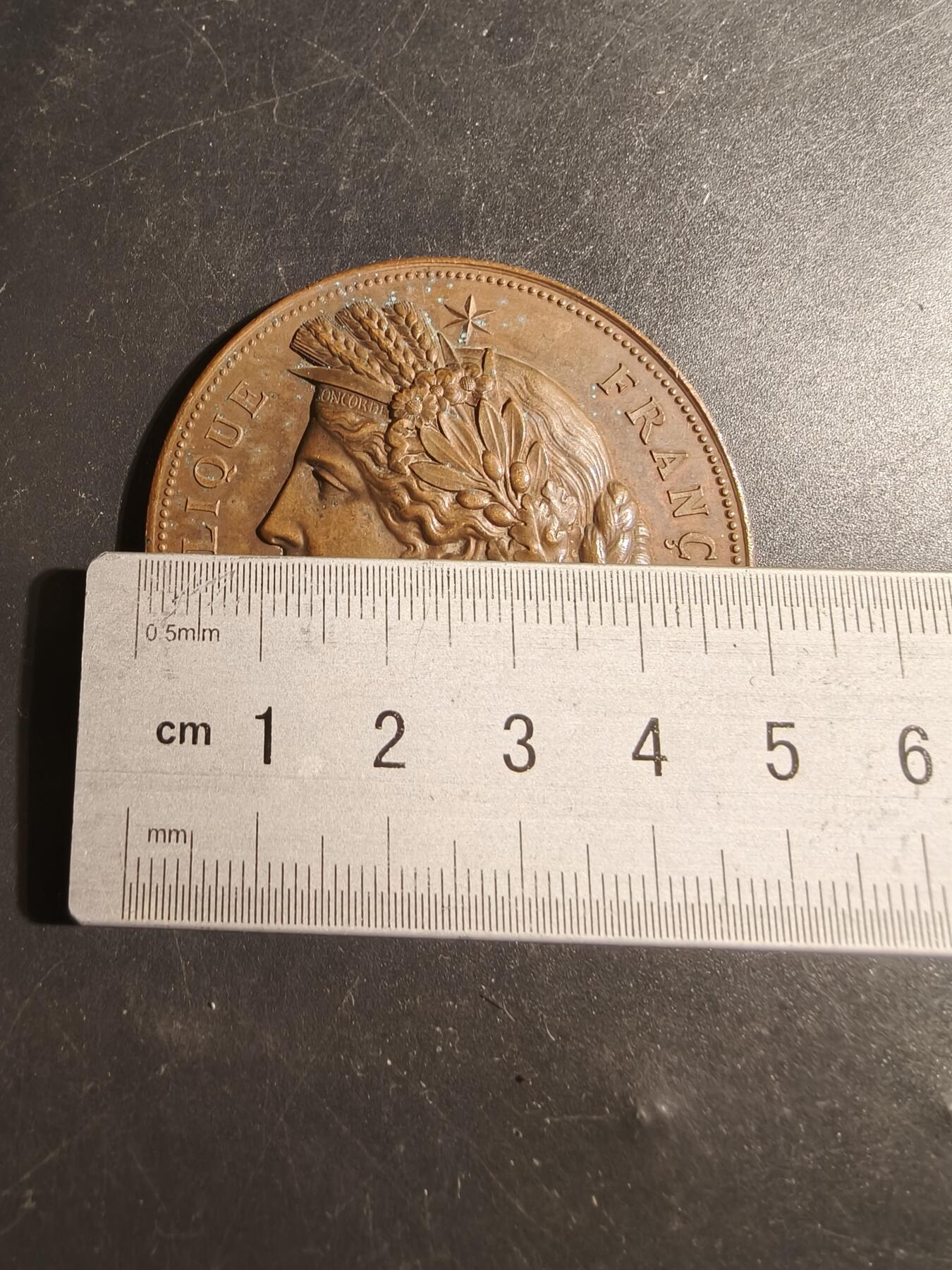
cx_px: 476
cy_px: 635
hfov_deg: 58.9
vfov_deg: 73.9
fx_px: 843
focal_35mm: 23
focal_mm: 2.32
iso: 250
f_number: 2
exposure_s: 1/100
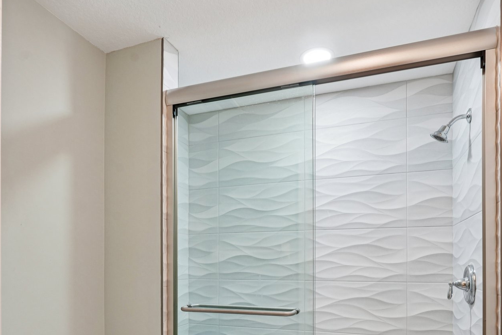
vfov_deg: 46.8
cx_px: 237
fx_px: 363
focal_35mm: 26
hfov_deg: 69.3
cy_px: 269
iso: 400
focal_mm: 16
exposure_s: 1/15
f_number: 8
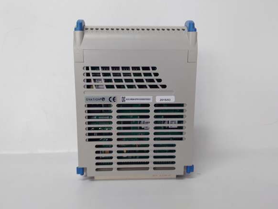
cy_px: 103
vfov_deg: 49.7
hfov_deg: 63.4
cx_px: 135
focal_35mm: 28
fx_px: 225
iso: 117
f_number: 2
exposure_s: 1/33
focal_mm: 3.79
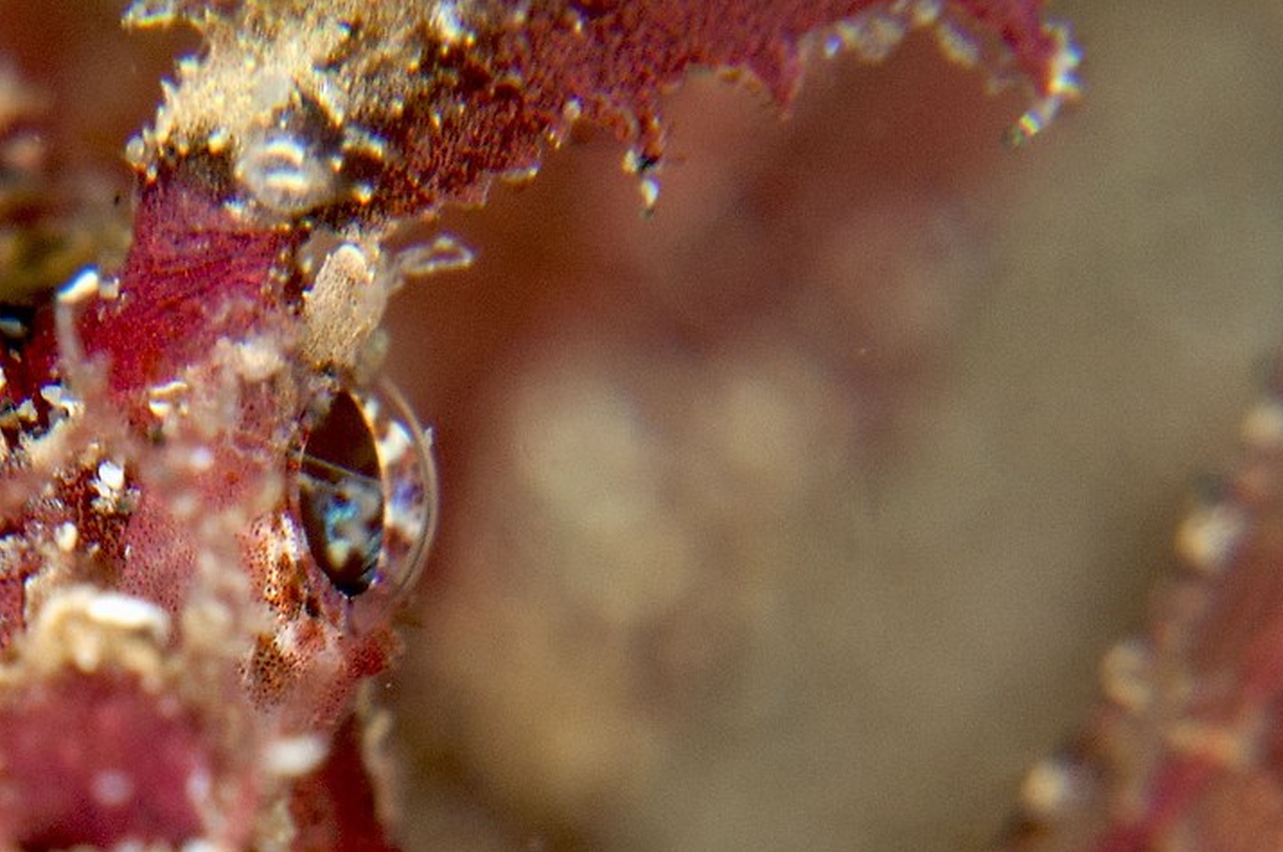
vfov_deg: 2.6
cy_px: 699
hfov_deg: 3.9
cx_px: 345
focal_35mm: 530
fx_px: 18851
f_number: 18
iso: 200
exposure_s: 1/200
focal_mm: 105
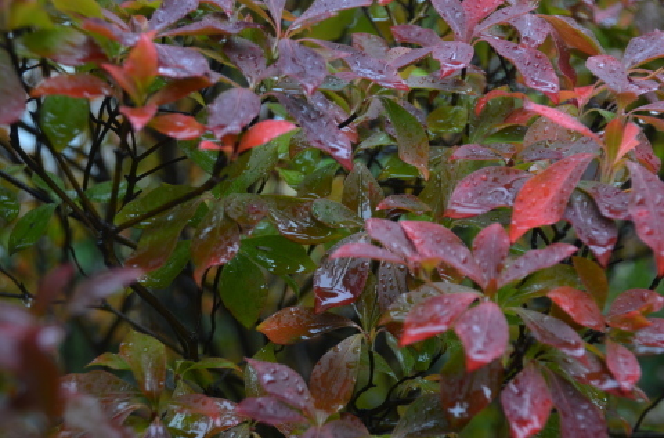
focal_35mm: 69
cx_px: 332
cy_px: 219
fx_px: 1269
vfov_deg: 19.6
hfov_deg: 29.3
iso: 200
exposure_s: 1/40
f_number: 4.8
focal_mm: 46
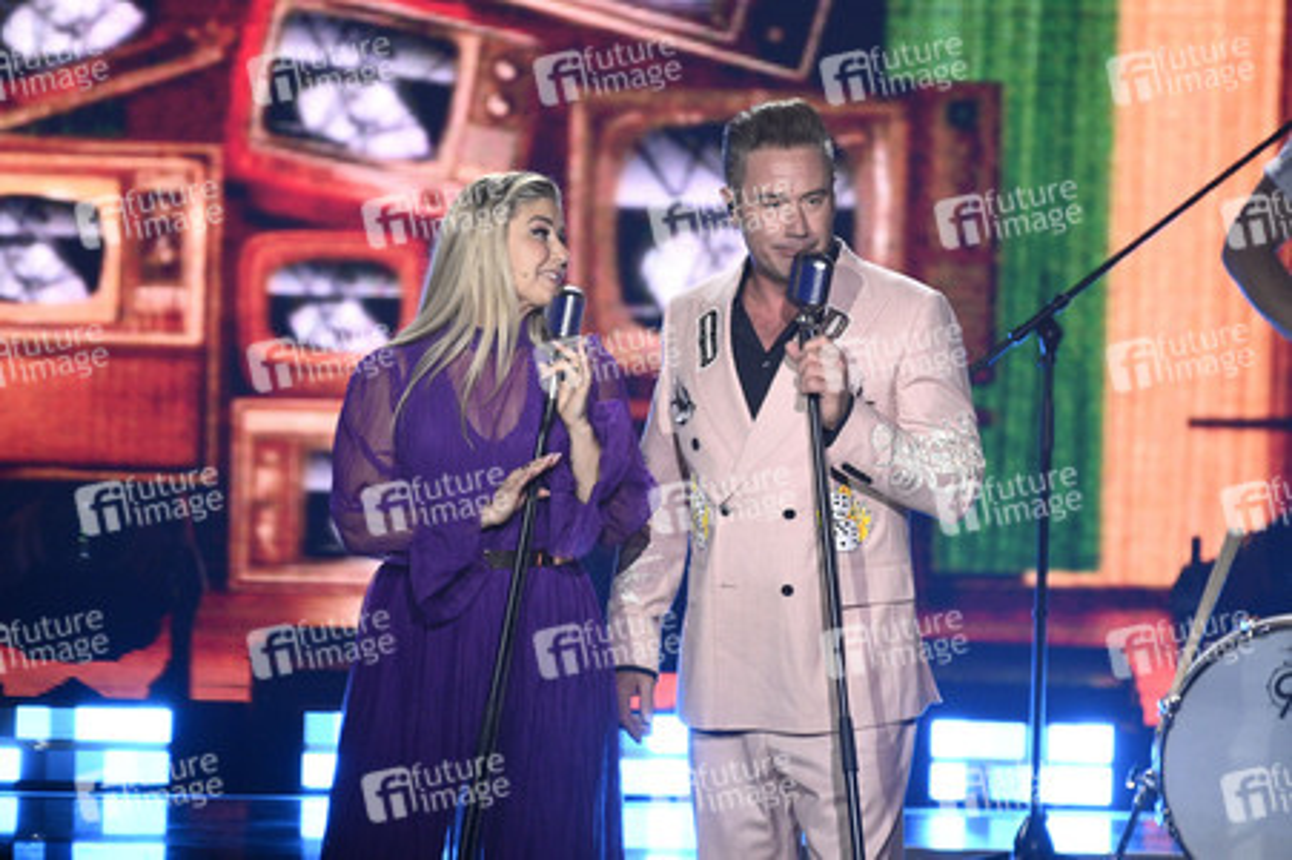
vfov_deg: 2.7
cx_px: 646
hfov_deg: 4.1
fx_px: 17931
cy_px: 430
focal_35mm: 500
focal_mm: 500
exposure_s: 1/250
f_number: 5.6
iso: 6400
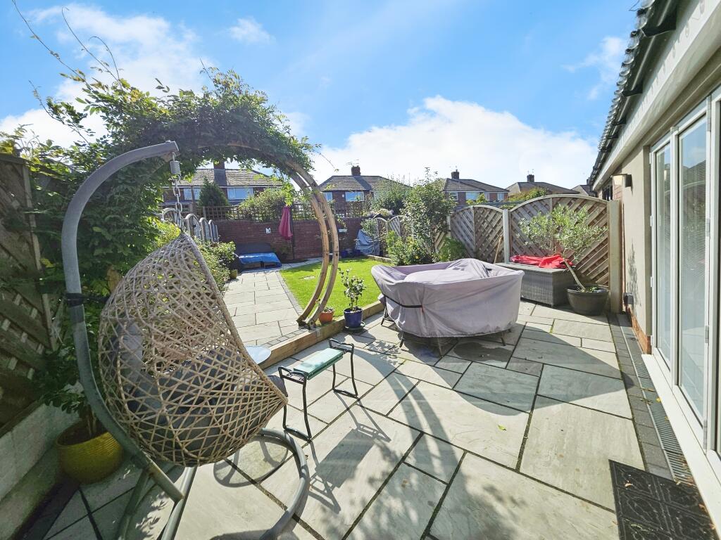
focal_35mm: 13
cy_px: 270
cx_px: 360
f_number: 2.2
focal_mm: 1.7
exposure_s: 1/2404
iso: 32
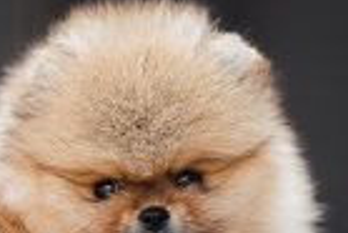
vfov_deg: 3.2
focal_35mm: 437
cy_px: 210
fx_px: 4229
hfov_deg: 4.7
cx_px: 153
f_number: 2.2
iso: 250
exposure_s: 1/800
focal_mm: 135
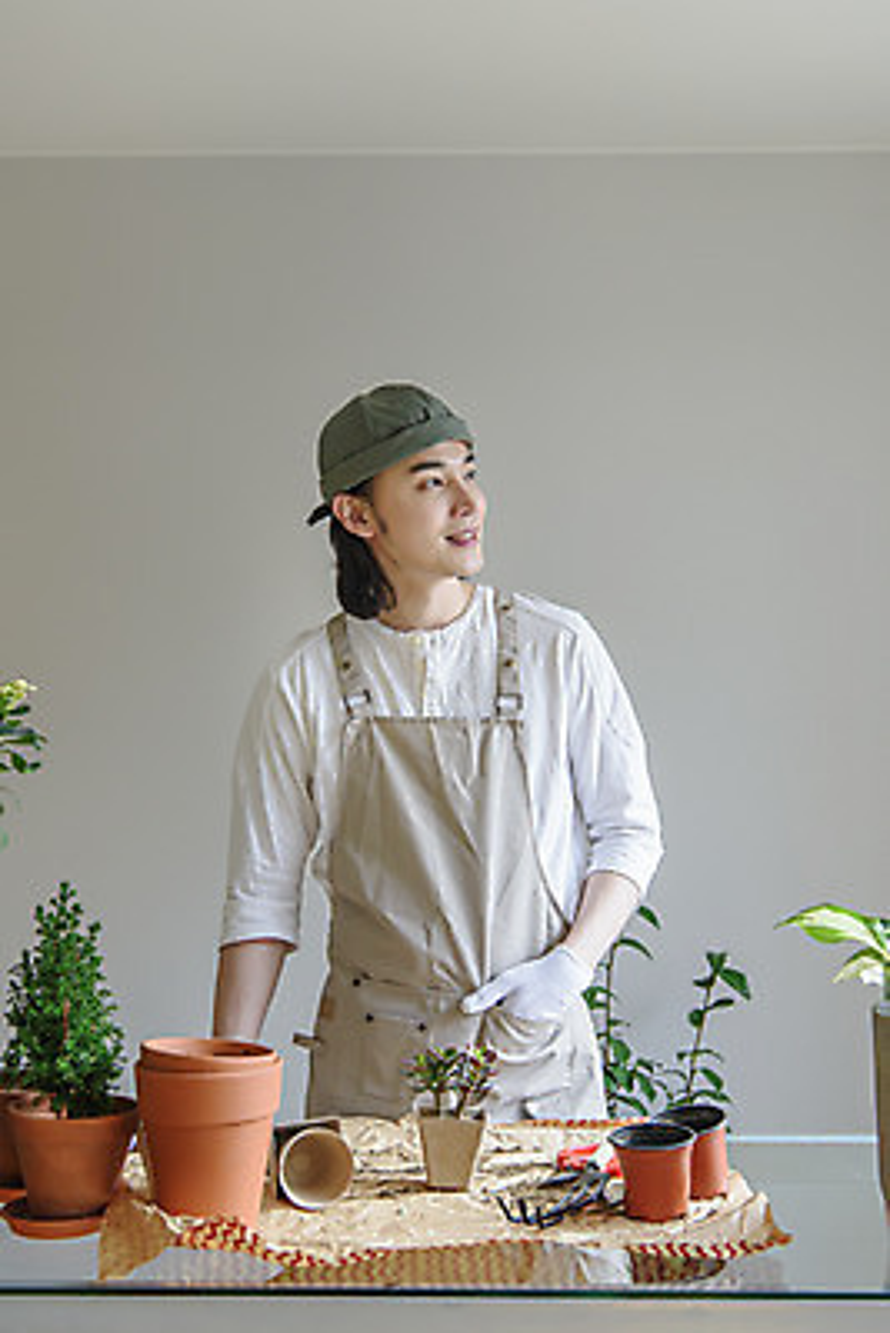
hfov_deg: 28.1
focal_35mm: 48
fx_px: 1778
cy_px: 666
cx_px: 445
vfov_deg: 41.1
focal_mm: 48
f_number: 5
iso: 800
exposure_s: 1/250
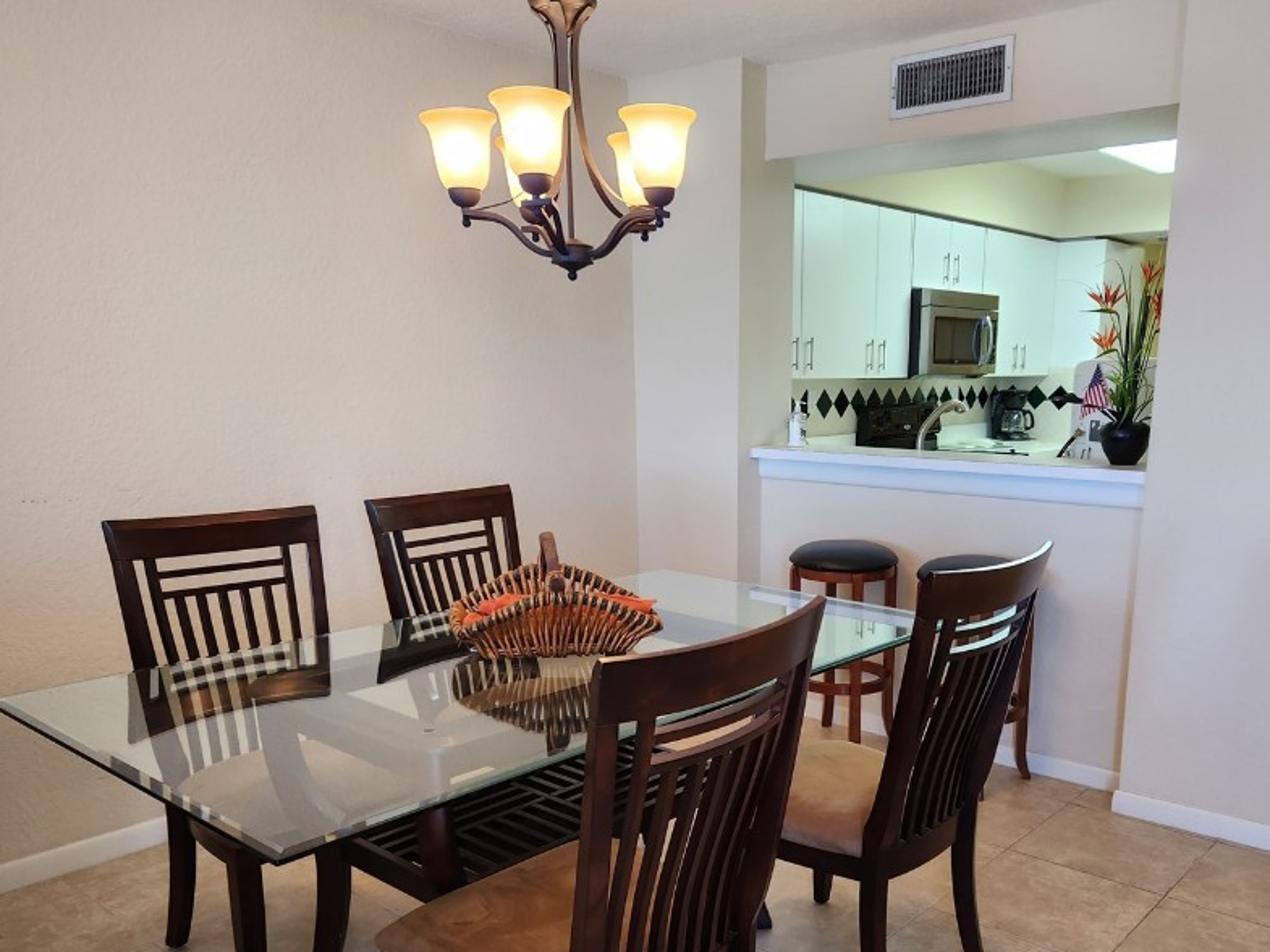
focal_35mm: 30
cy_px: 593
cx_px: 759
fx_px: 1101
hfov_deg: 59.5
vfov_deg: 46.4
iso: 160
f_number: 1.8
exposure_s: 1/120
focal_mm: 5.4
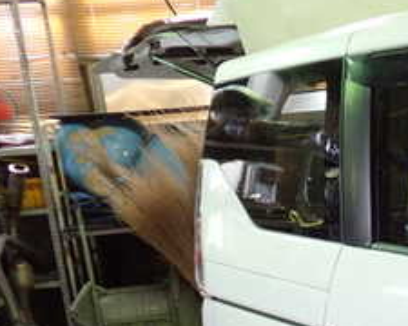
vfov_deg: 18.9
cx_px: 477
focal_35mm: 78
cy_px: 353
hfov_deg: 22.7
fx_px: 942
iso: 200
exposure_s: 1/30
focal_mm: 5.4
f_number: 2.3
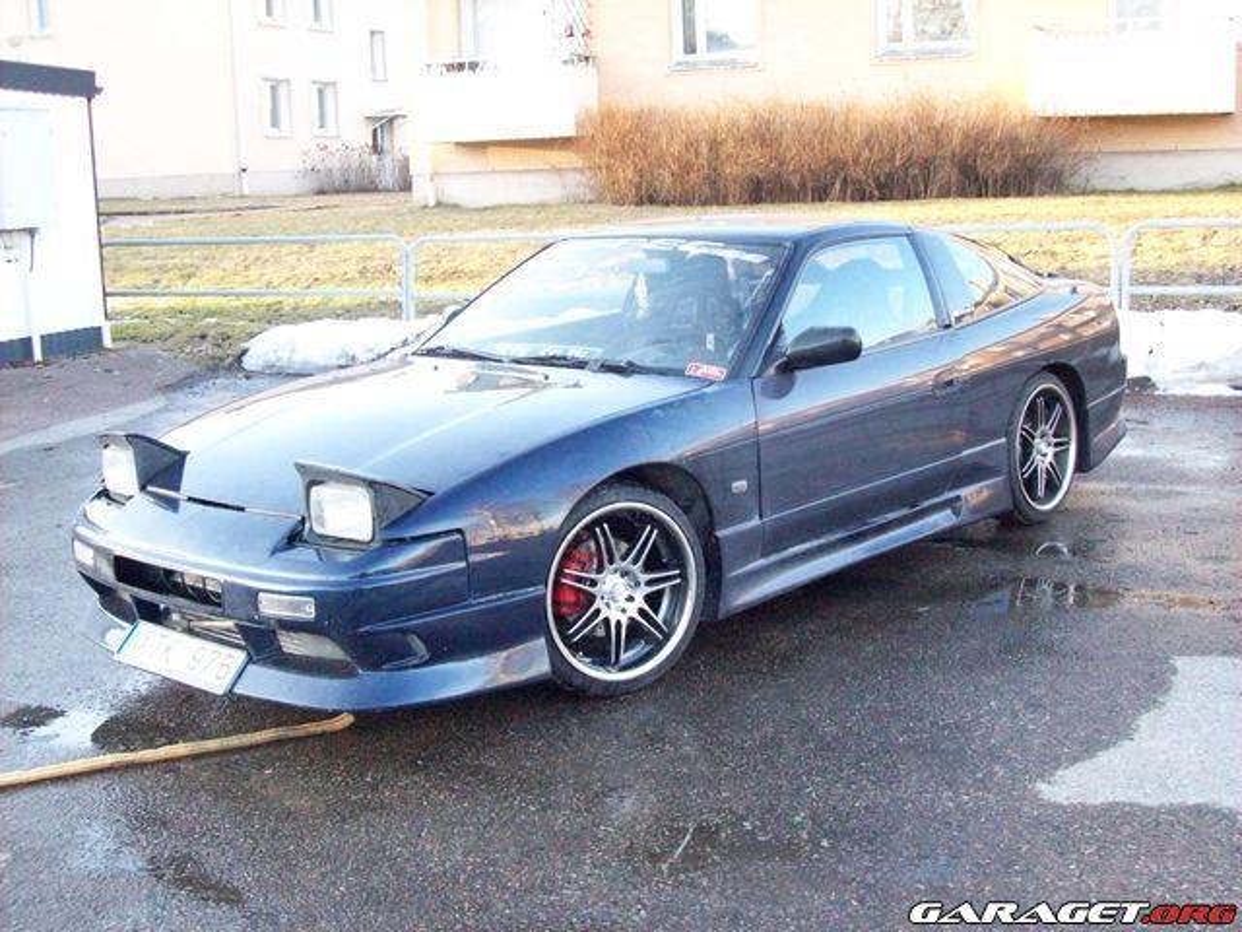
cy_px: 466
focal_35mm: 45
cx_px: 621
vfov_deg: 32.2
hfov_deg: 42.1
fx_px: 1615
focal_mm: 7.6
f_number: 3
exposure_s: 1/147
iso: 441
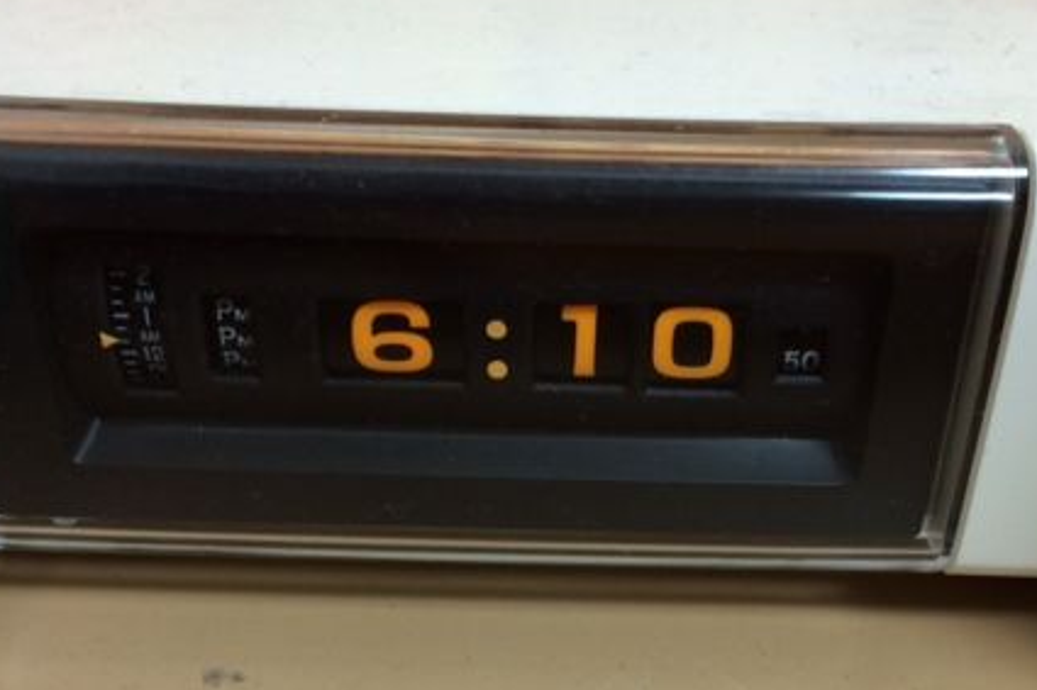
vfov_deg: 28.5
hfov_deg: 41.8
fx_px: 1353
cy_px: 441
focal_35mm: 47
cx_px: 595
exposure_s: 1/30
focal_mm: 4.12
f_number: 2.2
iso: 100
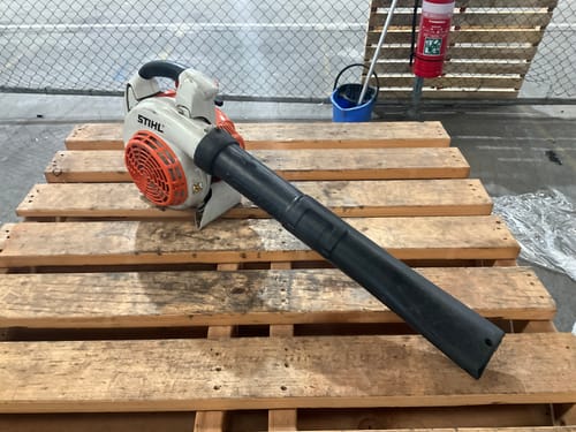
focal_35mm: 29
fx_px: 483
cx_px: 288
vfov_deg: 48.2
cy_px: 216
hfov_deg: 61.7
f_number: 1.8
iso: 250
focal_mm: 3
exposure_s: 1/33
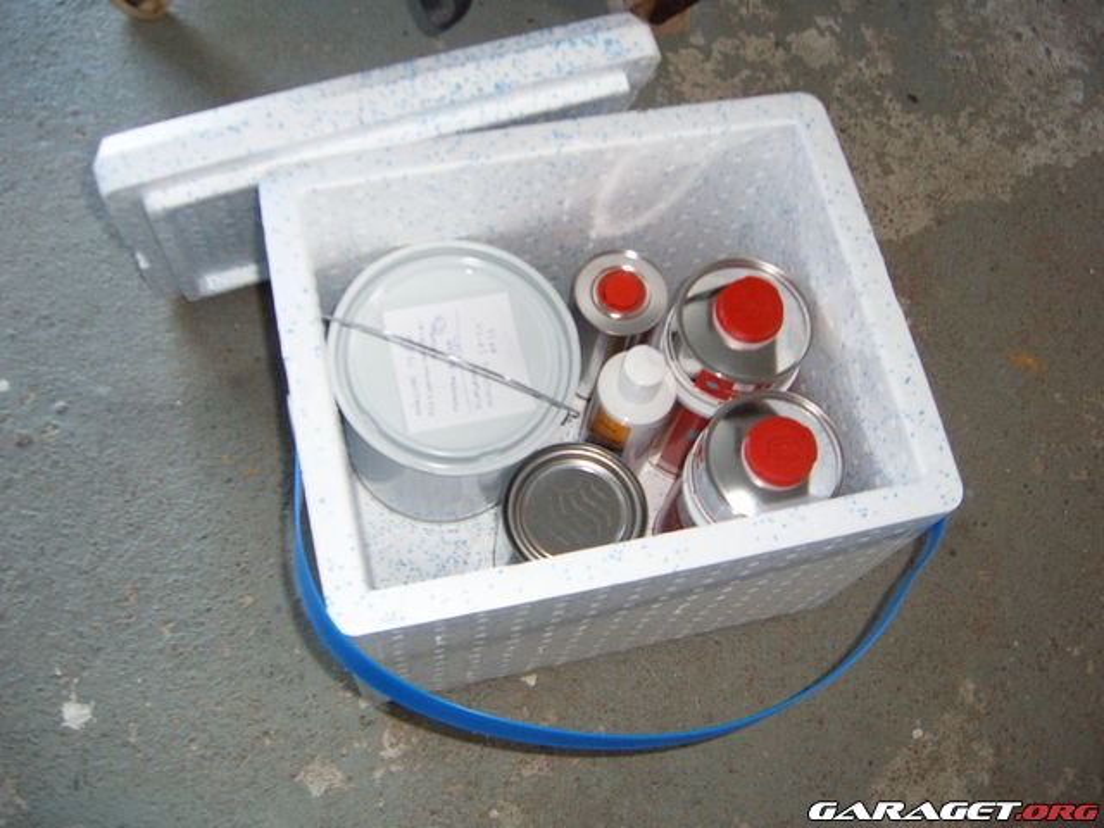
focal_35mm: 37
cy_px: 414
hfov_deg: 50.1
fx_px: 1180
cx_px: 552
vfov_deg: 38.7
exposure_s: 1/30
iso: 141
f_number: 2.9
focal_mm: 6.2
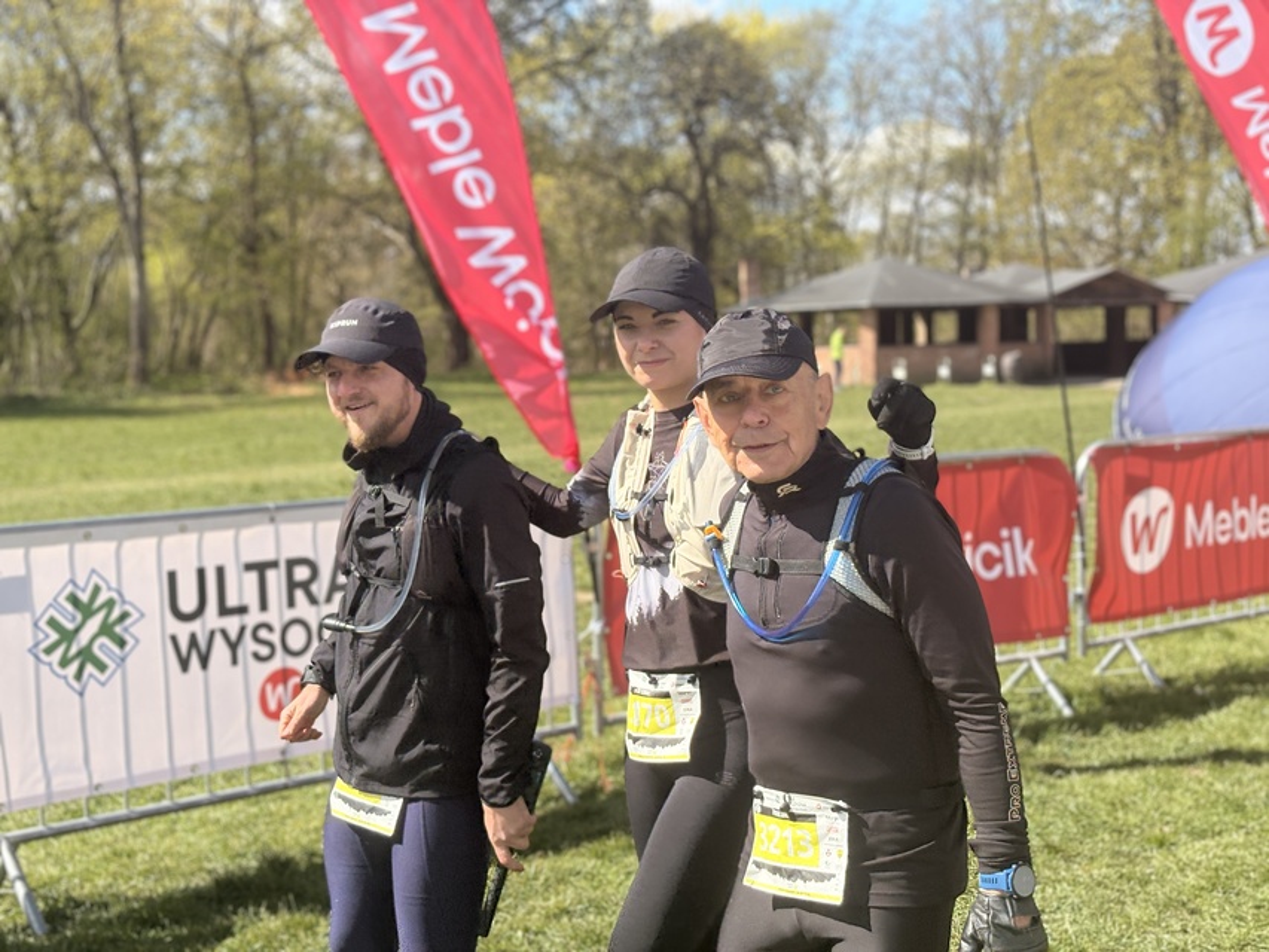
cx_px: 634
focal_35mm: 52
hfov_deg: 36.8
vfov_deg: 28.0
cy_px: 476
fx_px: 1907
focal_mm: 5.96
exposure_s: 1/2212
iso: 50
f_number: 1.6
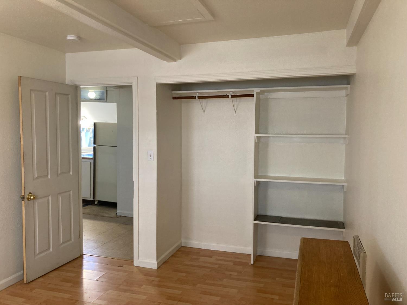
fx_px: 329
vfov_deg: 49.7
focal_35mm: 28
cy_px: 152
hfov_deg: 63.4
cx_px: 204
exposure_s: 1/60
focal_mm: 3.99
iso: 160
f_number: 1.8
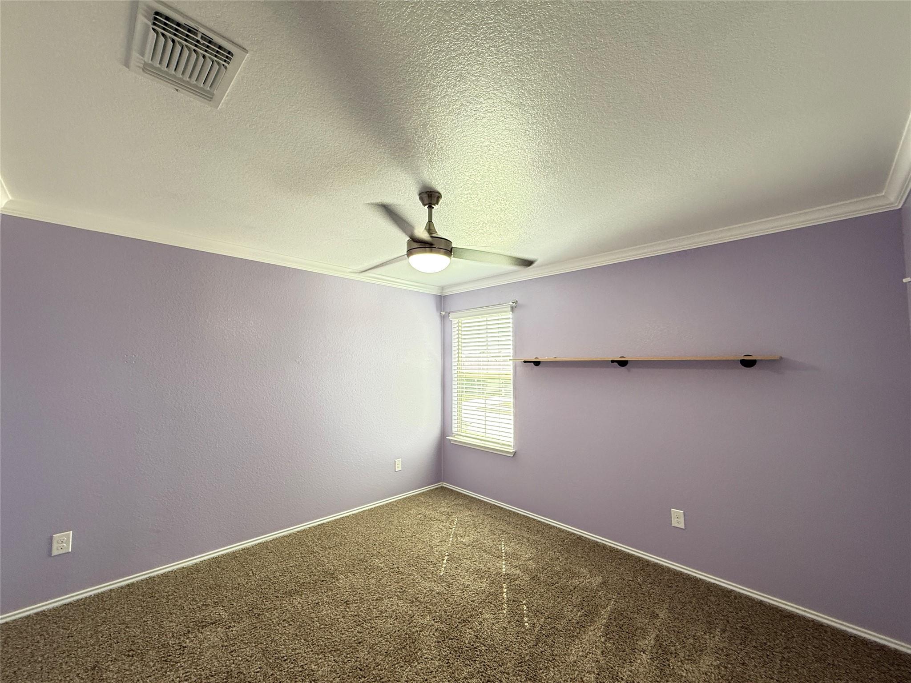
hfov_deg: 102.1
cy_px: 342
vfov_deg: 85.7
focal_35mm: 14
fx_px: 368
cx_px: 456
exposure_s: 1/99
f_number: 2.2
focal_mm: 2.22
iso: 320
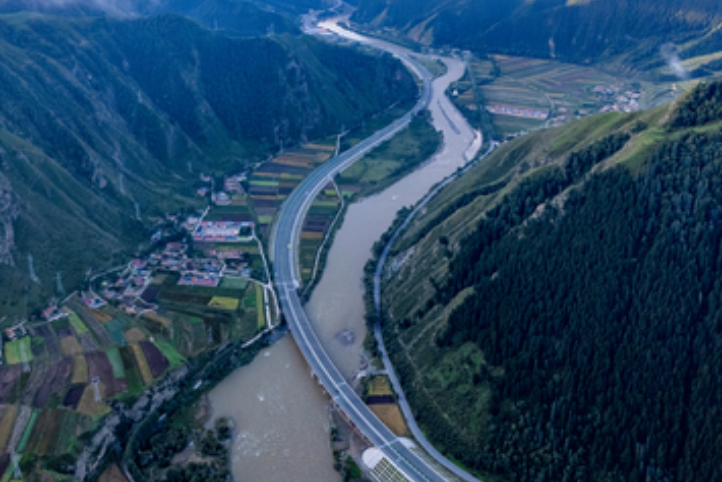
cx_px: 318
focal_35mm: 34
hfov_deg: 55.6
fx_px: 682
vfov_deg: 38.2
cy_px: 140
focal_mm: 8.38
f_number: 2.8
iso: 100
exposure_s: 1/640
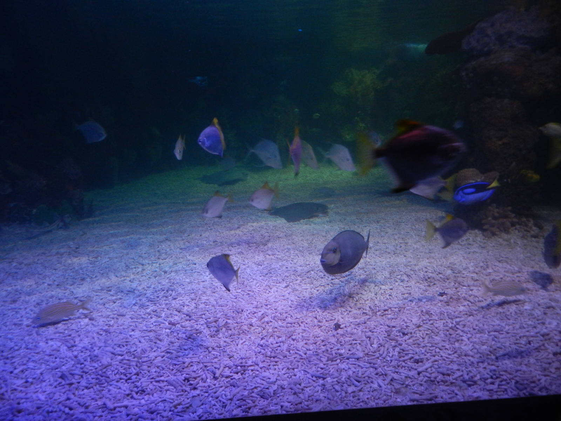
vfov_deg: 58.9
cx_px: 280
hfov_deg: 73.9
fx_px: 373
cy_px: 210
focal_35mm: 23
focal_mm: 4
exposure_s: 1/25
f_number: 3.4
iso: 400
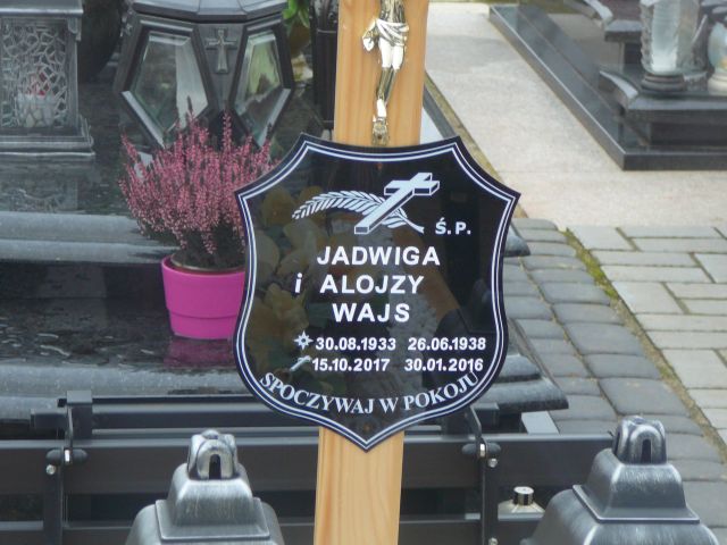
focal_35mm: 128
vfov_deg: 11.6
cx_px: 364
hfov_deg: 15.4
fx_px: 2688
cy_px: 272
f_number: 3.9
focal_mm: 19
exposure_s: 1/40
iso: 100
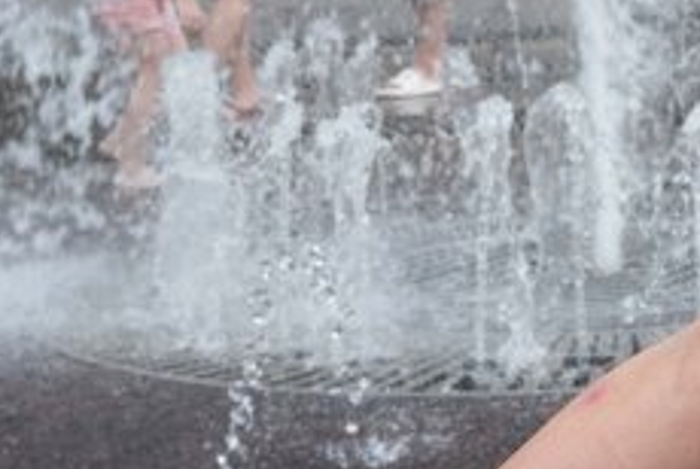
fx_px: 2434
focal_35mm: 125
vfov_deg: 10.9
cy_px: -8
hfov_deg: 14.0
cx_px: 1363
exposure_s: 1/320
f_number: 8
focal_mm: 24
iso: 110
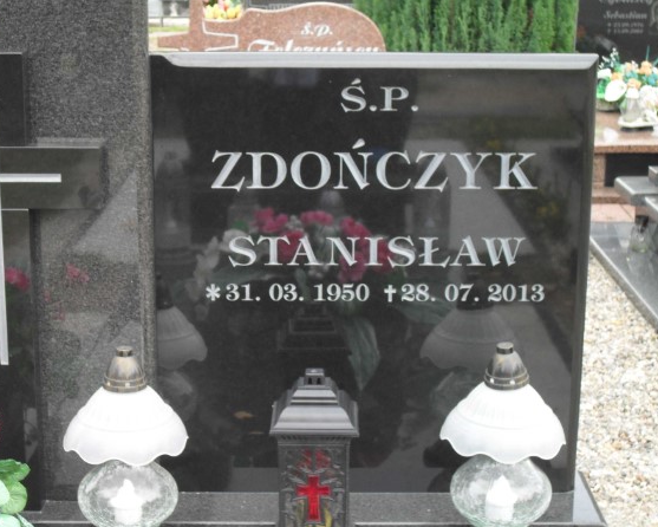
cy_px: 264
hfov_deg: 25.7
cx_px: 287
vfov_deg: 20.7
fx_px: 1442
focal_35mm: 74
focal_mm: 11.7
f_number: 4.6
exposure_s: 1/60
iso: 100
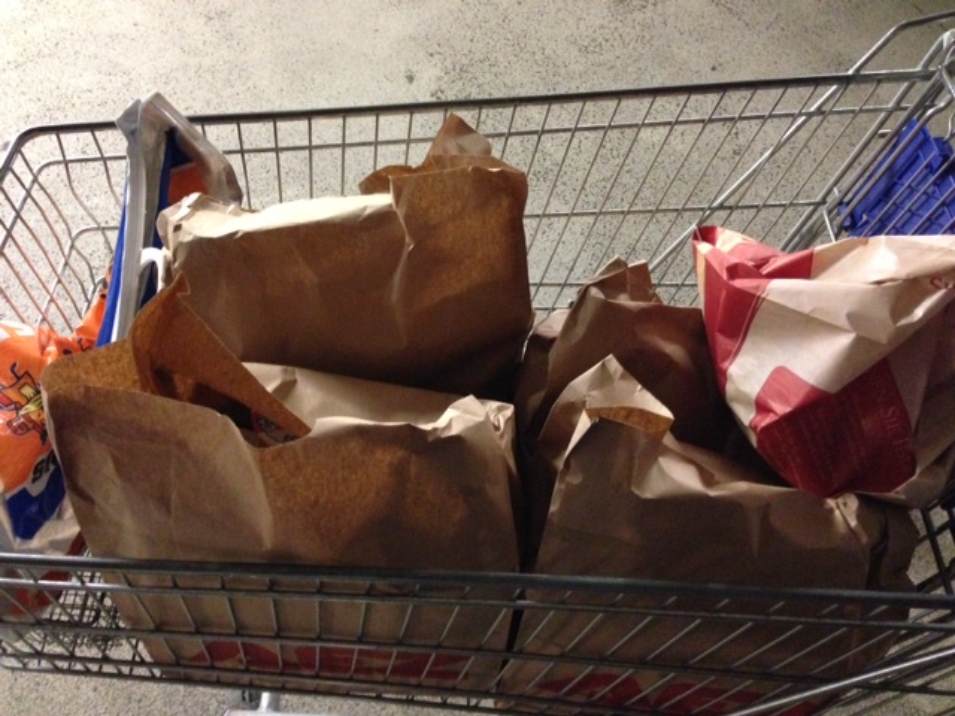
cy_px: 358
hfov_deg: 55.4
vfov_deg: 42.9
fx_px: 910
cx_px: 478
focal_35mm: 33
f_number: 2.4
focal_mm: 4.13
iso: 800
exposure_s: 1/15
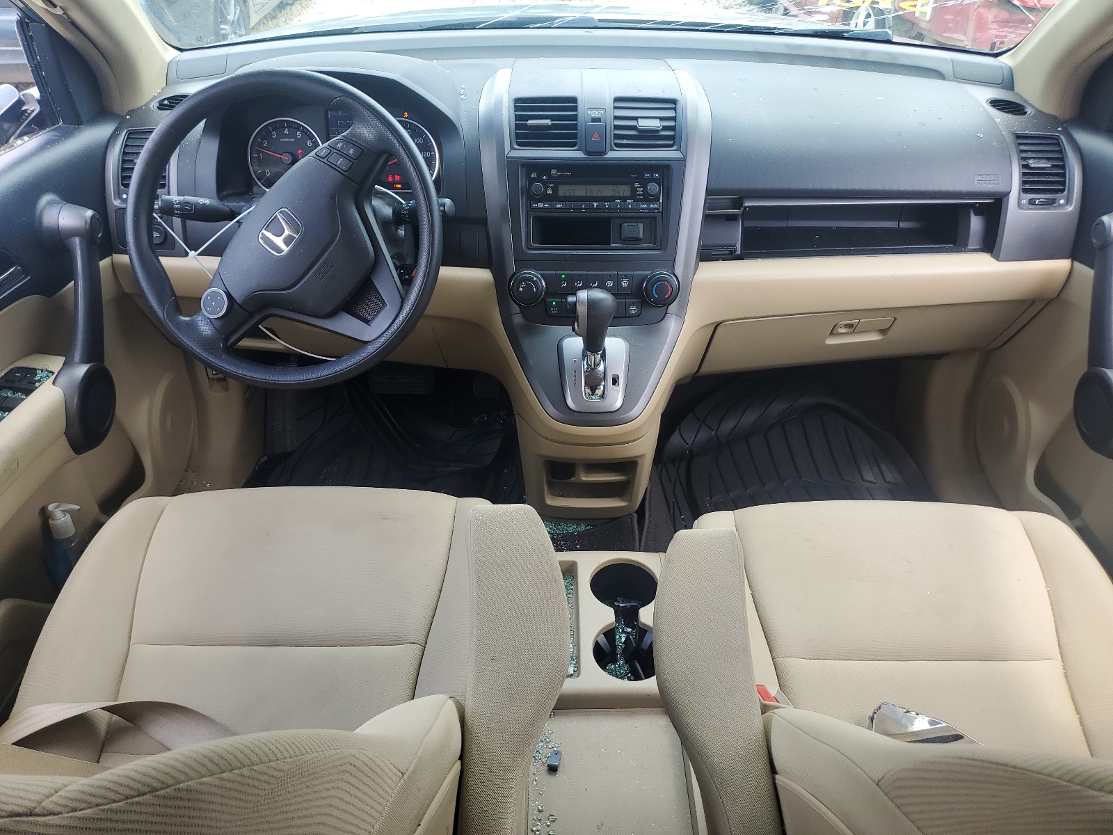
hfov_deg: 67.3
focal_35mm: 26
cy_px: 418
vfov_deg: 53.1
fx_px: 836
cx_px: 556
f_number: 1.5
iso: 50
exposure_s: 1/238
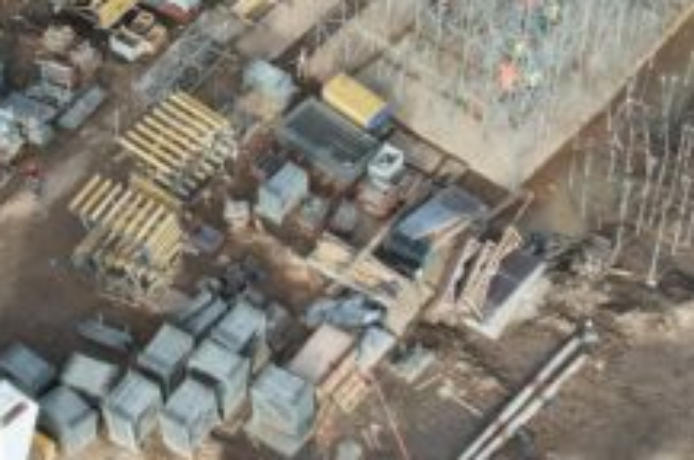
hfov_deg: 19.6
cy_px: 94
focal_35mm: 104
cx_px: 253
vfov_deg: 13.1
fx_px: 2002
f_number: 2.8
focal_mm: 8.38
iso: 100
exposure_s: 1/400
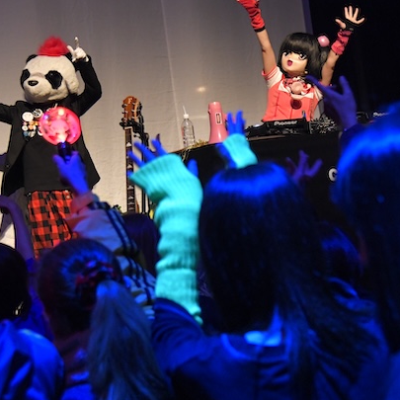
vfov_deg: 20.2
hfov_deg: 20.2
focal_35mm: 86
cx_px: 215
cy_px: 162
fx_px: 1124
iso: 3200
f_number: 4
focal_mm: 40
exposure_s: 1/125
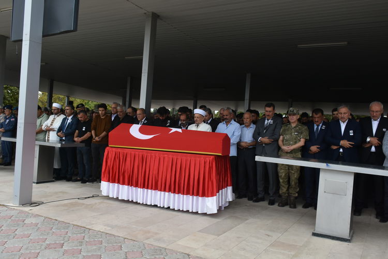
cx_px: 194
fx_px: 323
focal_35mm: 30
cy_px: 130
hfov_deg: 61.9
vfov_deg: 43.6
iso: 720
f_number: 8
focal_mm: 20
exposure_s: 1/500
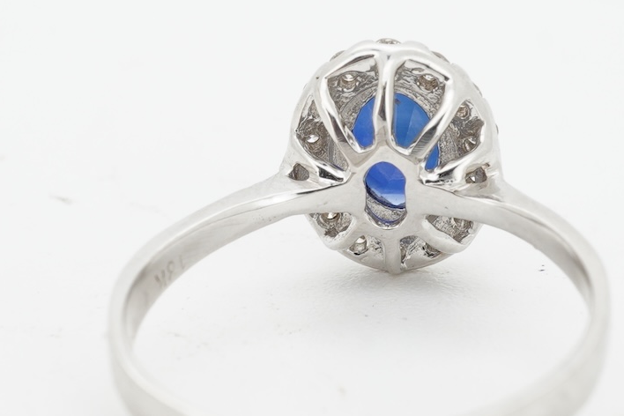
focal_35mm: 125
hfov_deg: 16.4
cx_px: 337
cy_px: 132
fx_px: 2166
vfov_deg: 11.0
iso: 200
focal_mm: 30
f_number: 22
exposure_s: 1/100
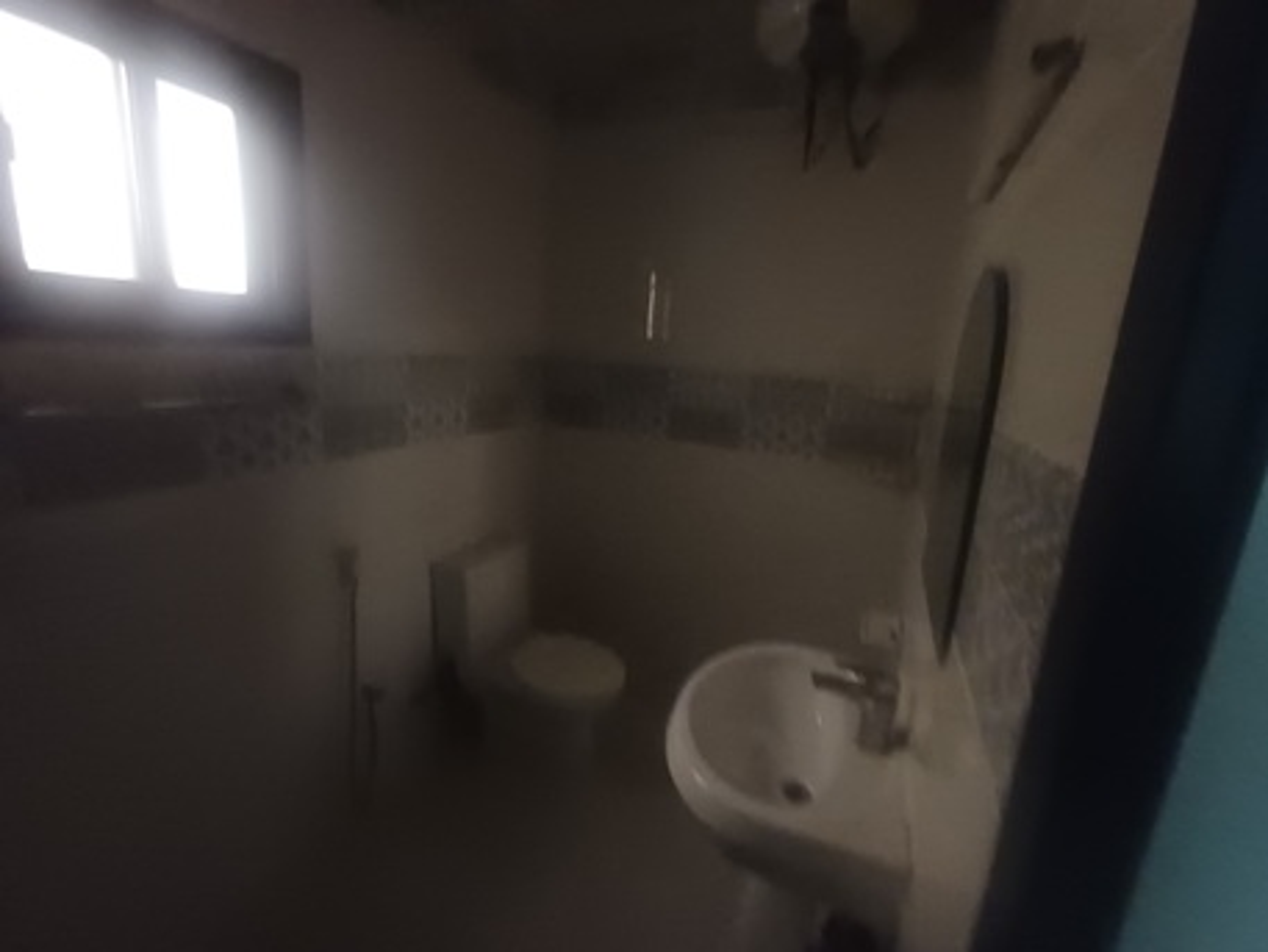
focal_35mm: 16
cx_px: 634
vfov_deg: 78.1
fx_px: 586
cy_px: 476
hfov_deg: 94.5
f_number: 2.2
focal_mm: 1.64
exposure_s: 1/16.7
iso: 640
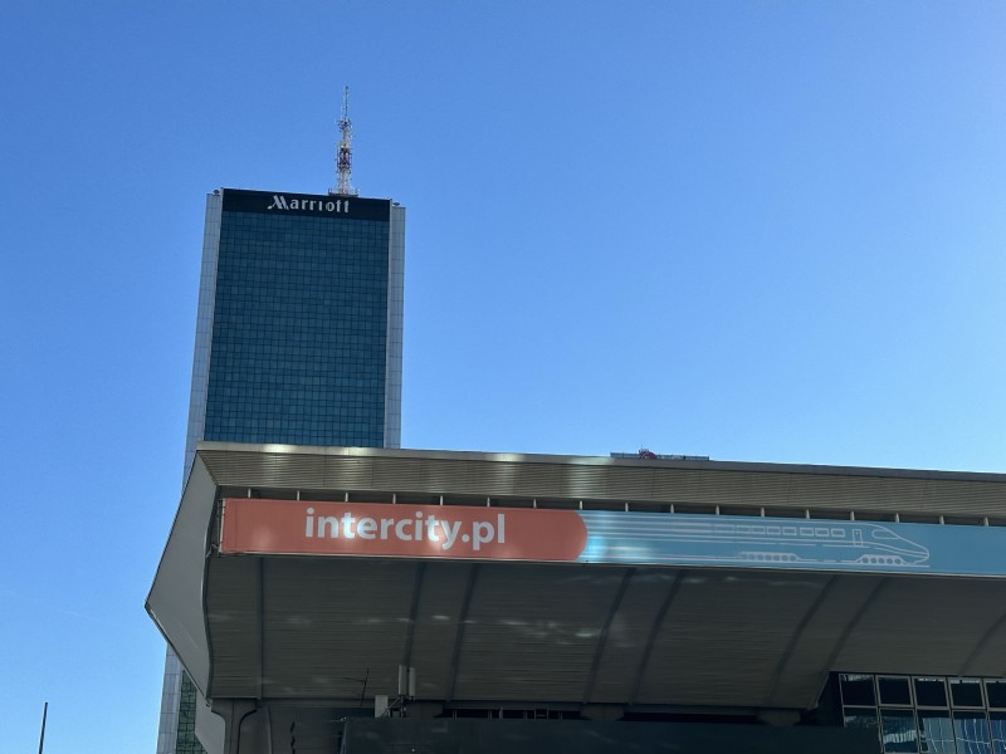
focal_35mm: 48
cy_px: 377
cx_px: 503
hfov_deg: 39.7
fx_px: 1395
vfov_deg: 30.3
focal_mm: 6.86
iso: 64
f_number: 1.78
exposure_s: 1/5000
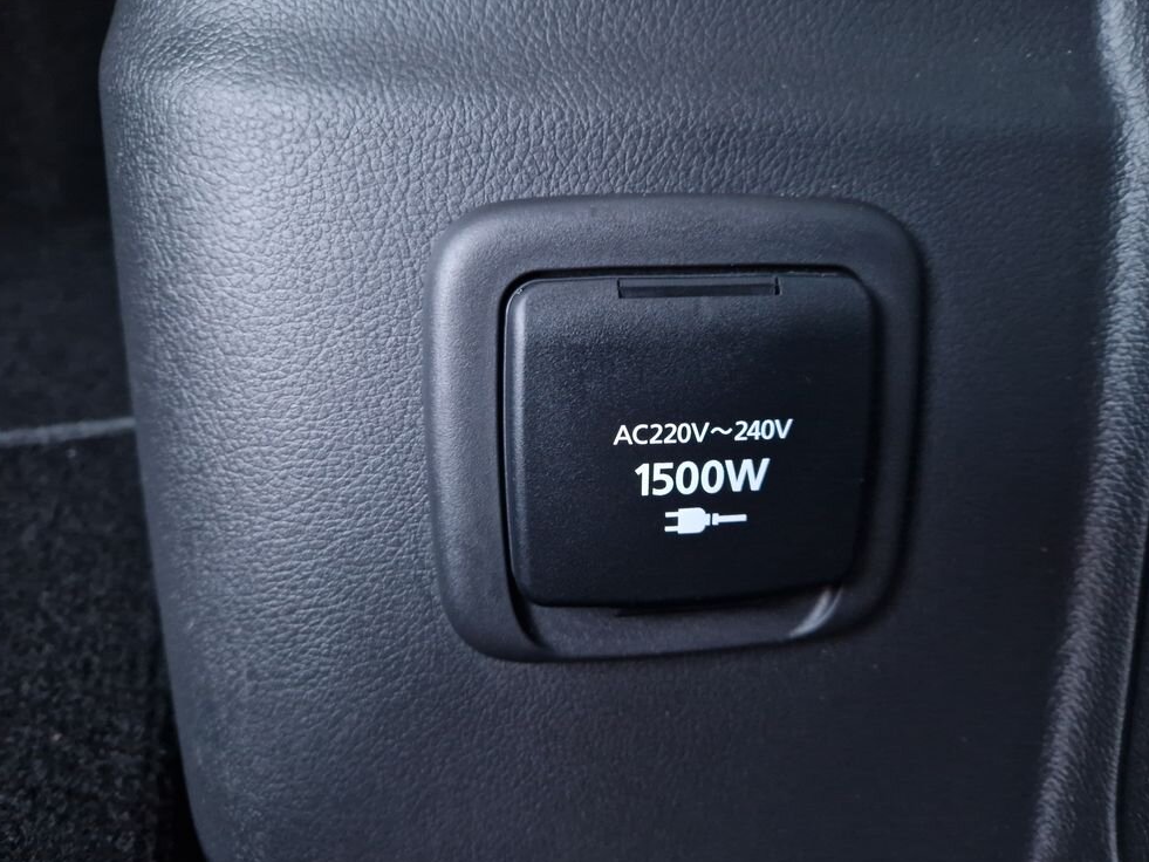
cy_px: 427
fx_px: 797
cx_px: 590
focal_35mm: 24
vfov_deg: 56.8
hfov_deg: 71.6
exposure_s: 1/14
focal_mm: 5.4
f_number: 1.8
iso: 1250
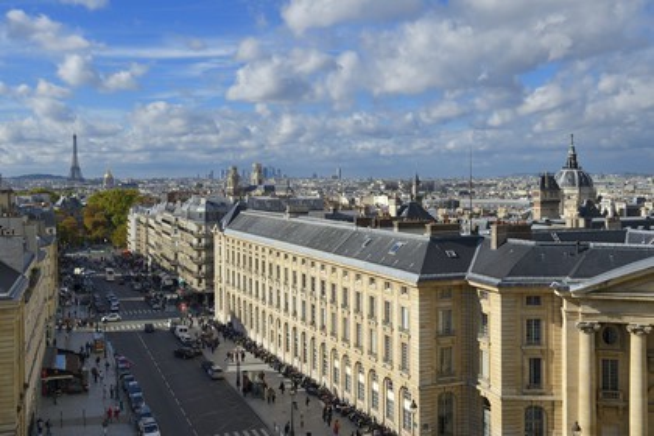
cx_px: 327
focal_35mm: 36
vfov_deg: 36.9
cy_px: 218
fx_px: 654
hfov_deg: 53.1
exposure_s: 1/200
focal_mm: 36
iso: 100
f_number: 10
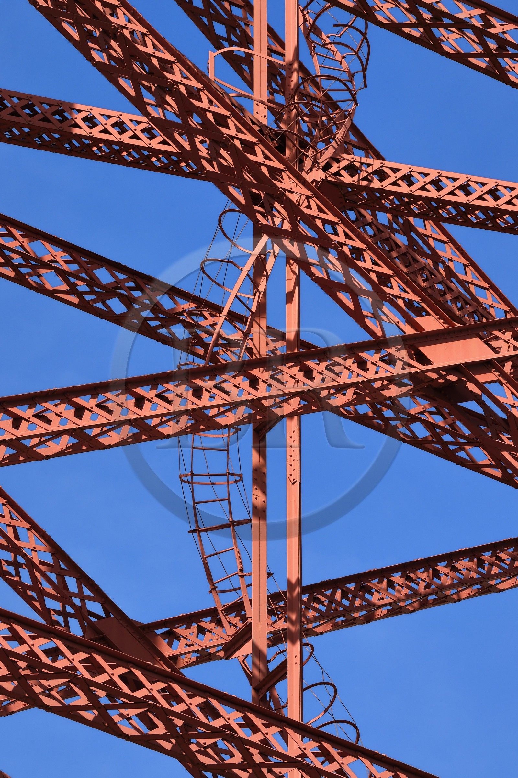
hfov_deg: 7.2
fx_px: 4105
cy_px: 389
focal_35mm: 190
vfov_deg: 10.8
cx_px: 259
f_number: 14
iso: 200
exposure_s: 1/200
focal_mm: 190
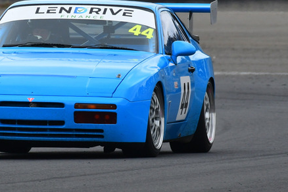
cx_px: 67
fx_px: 10967
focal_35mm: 1371
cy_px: 56
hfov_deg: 1.5
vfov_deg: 1.0
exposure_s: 1/640
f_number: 11
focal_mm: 500
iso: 1000
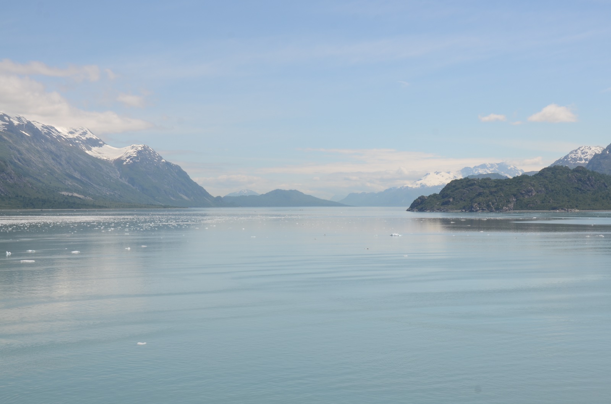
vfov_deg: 25.6
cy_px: 202
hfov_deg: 37.9
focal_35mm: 52
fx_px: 889
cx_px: 306
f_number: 10
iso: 125
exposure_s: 1/320
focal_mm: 35
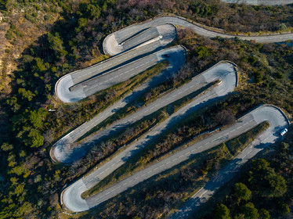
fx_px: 203
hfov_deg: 71.6
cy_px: 110
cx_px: 146
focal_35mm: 24
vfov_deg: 56.8
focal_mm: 12.3
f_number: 9
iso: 200
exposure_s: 1/640
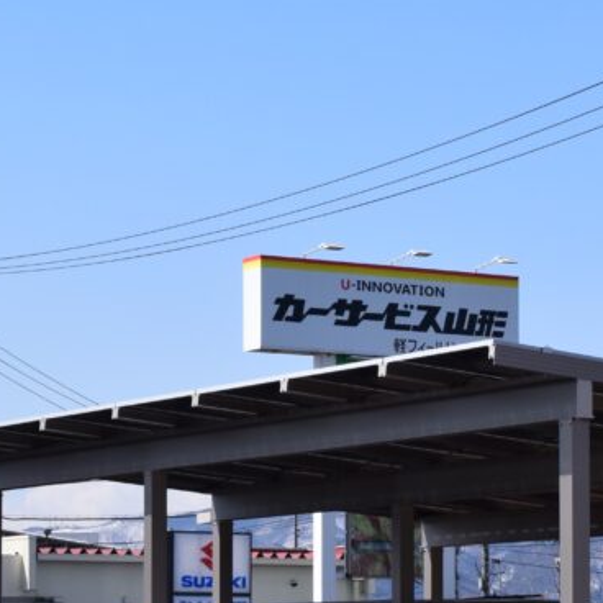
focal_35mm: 149
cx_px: 505
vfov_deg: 11.7
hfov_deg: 11.7
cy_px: 524
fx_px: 2937
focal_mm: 42
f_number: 13
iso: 800
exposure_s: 1/1250
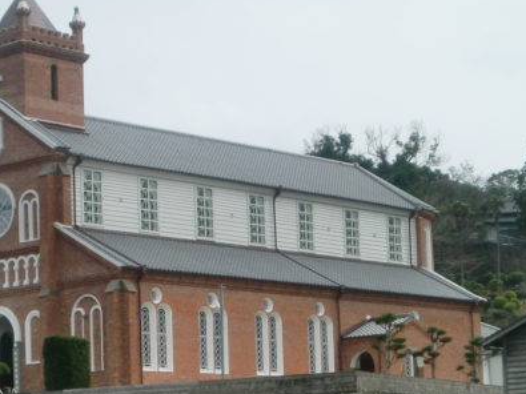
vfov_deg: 12.4
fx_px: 1808
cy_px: 276
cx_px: 174
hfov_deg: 16.5
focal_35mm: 119
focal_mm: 9.3
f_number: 3.7
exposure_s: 1/640
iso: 64
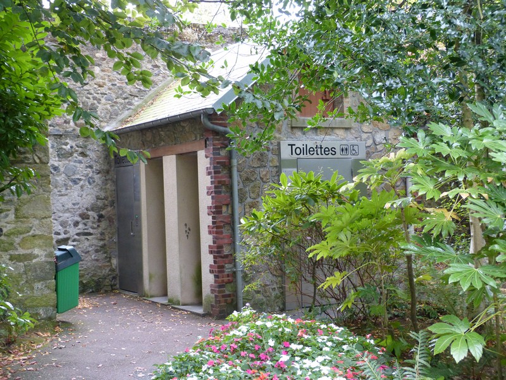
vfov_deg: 27.0
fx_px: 789
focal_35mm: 54
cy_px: 190
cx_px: 253
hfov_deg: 35.5
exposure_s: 1/60
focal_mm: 9.7
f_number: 3.2
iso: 320
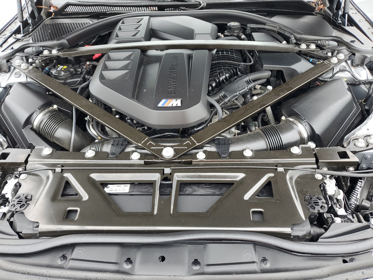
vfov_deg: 53.1
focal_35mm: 26
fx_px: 280
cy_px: 140
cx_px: 186
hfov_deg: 67.3
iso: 50
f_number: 1.5
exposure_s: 1/139
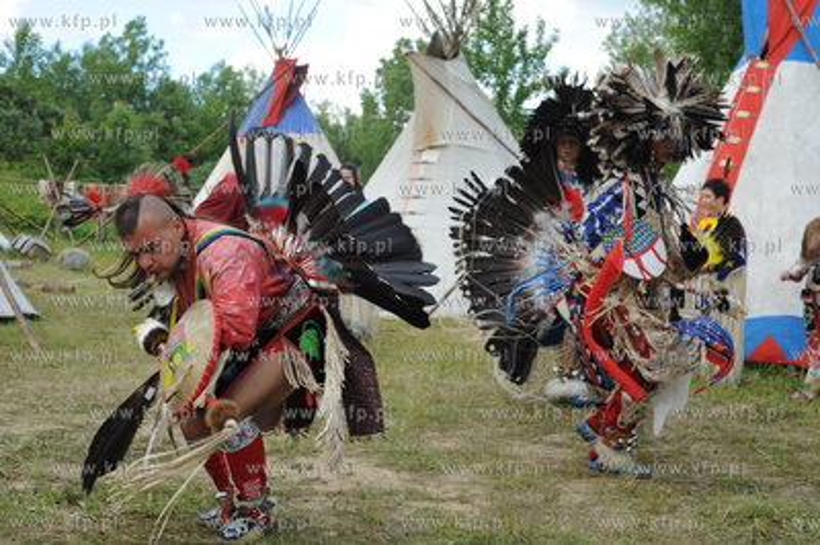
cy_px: 272
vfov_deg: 26.9
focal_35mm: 50
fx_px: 1138
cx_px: 410
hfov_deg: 39.6
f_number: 5.6
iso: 200
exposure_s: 1/200
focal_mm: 50
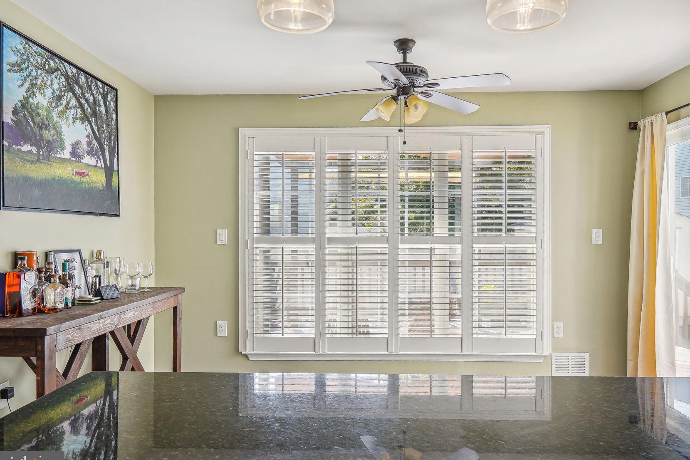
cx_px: 346
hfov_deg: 71.5
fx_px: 479
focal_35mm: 25
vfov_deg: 51.3
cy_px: 237
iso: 200
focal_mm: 16
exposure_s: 1/40
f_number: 8
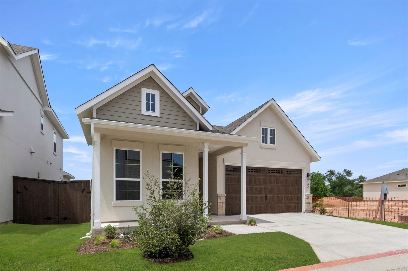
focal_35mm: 18
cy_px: 136
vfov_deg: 67.3
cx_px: 204
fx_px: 204
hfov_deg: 90.0
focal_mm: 12
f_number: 8
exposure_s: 1/2500
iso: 400
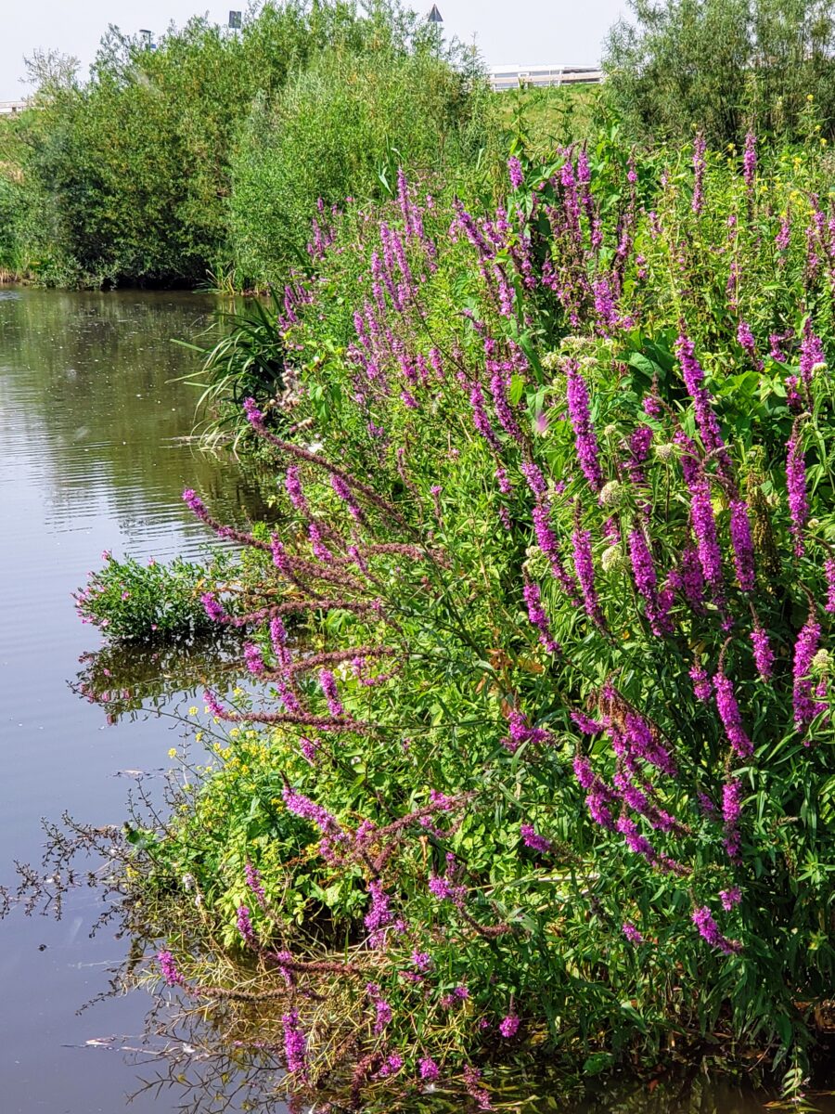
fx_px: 1672
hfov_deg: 28.0
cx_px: 418
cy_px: 557
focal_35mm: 52
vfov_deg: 36.8
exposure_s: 1/509
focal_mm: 6
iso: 32
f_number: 2.4
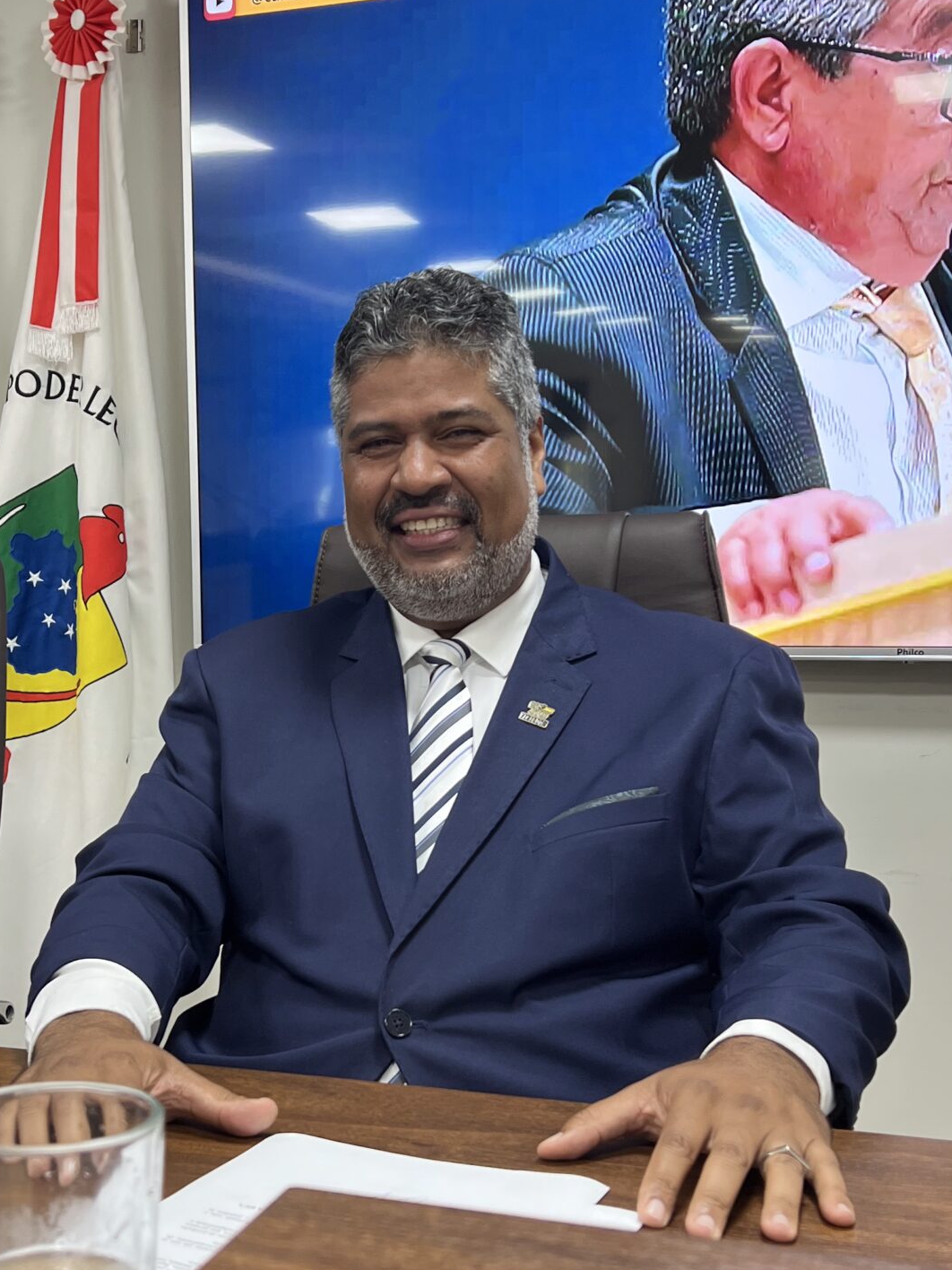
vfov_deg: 40.4
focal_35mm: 47
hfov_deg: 30.8
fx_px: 1723
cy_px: 721
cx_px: 361
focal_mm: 5.7
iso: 80
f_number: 1.5
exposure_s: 1/60
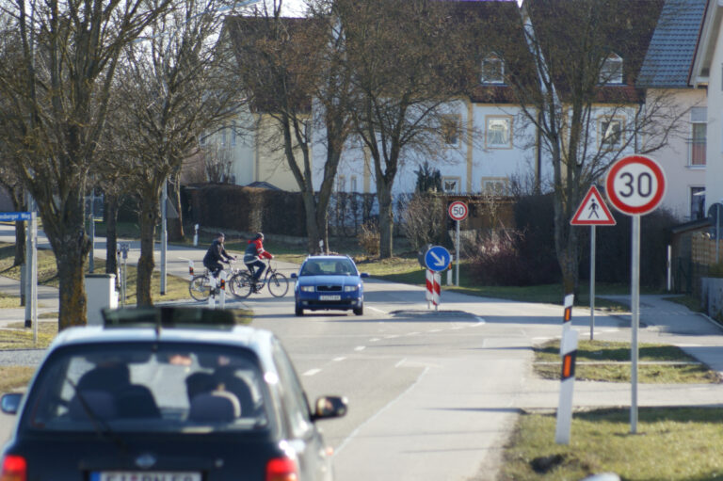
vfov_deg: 5.7
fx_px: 4817
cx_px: 362
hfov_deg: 8.6
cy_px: 240
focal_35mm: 240
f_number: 5.6
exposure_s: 1/320
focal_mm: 160
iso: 125
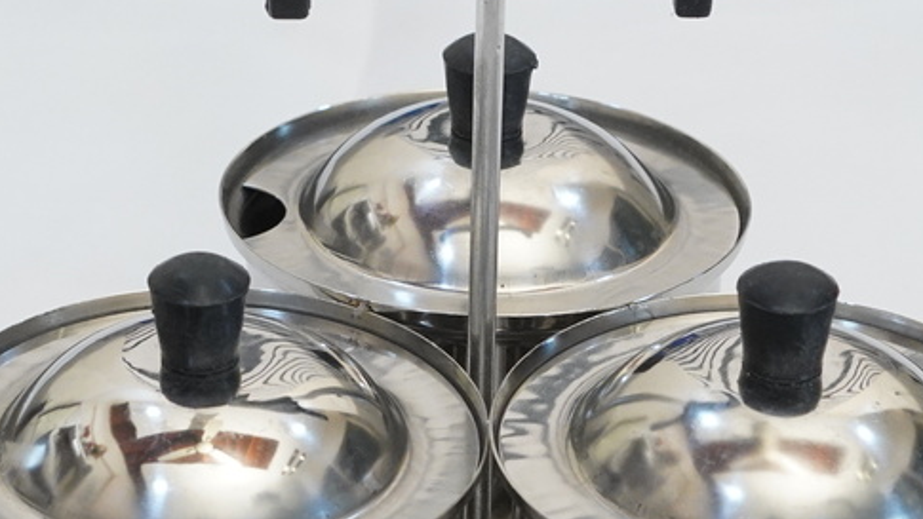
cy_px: 303
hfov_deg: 13.3
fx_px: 3965
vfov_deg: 7.5
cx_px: 483
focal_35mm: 162
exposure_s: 1/200
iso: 3200
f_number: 8
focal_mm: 50
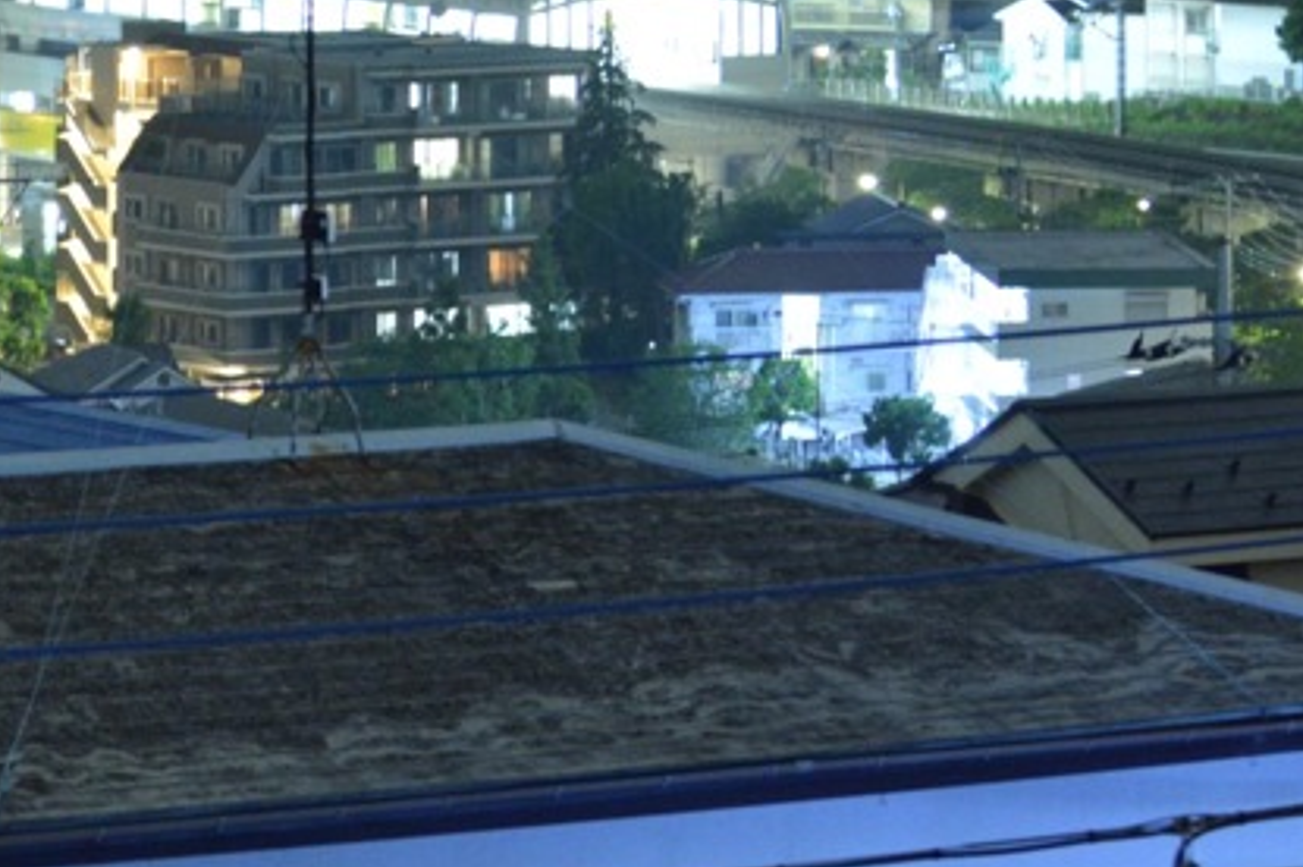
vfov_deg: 5.3
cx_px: -141
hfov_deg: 7.9
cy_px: 3
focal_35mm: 259
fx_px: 9367
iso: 1600
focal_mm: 70
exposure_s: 1.6
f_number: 4.5
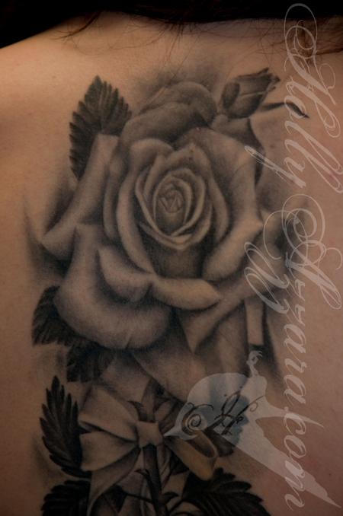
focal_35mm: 105
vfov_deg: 19.5
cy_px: 258
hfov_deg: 13.0
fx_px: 1505
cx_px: 172
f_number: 5.6
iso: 200
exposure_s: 1/30
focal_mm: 70
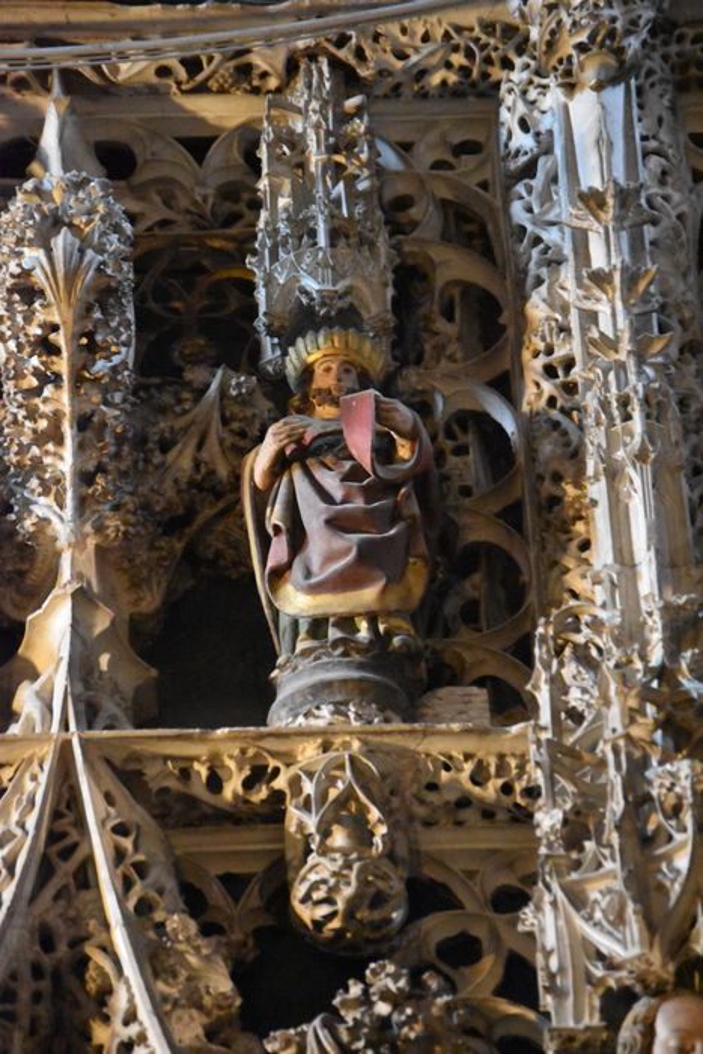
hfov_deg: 7.3
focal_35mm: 188
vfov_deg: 11.0
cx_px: 352
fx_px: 5489
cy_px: 527
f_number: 4.8
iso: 12800
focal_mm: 125
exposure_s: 1/30
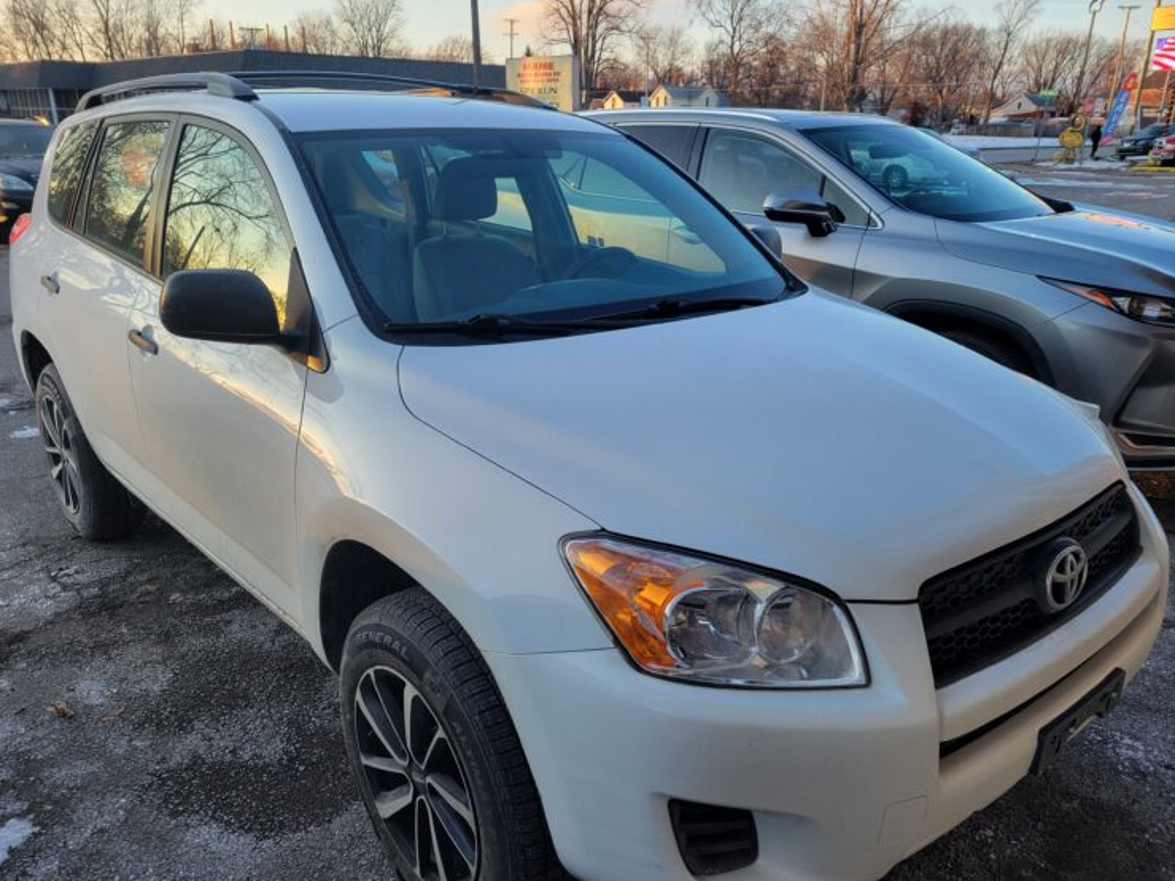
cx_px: 606
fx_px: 950
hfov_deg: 63.4
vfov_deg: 49.7
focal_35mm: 28
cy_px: 470
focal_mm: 5.4
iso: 40
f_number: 1.8
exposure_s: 1/200
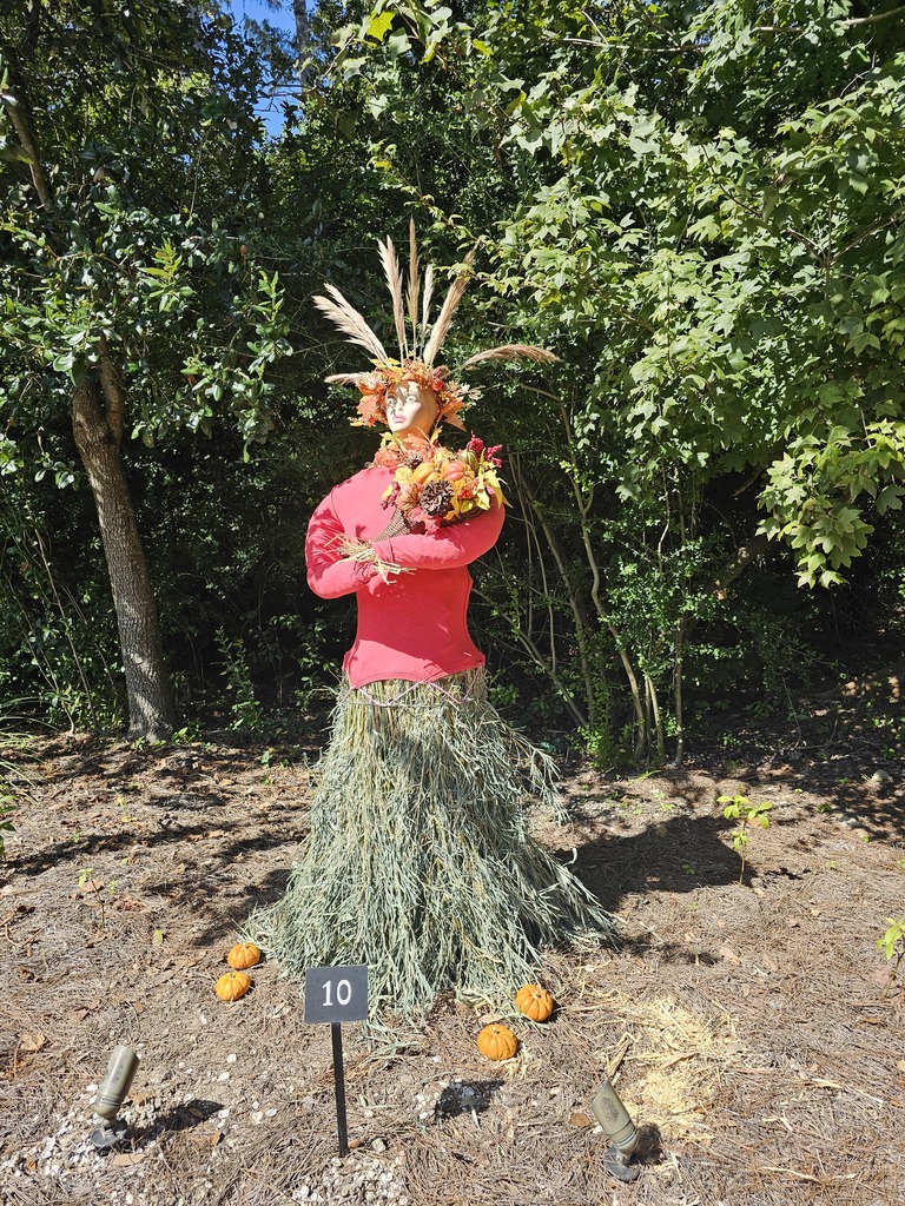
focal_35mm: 23
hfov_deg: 58.9
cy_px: 603
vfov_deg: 73.9
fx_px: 802
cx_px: 452
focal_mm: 6.3
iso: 25
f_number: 1.7
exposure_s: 1/719
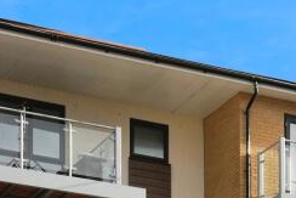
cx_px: 511
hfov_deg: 11.0
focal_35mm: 176
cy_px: 349
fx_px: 1448
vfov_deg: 7.6
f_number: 6.3
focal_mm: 42
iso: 400
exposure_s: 1/800
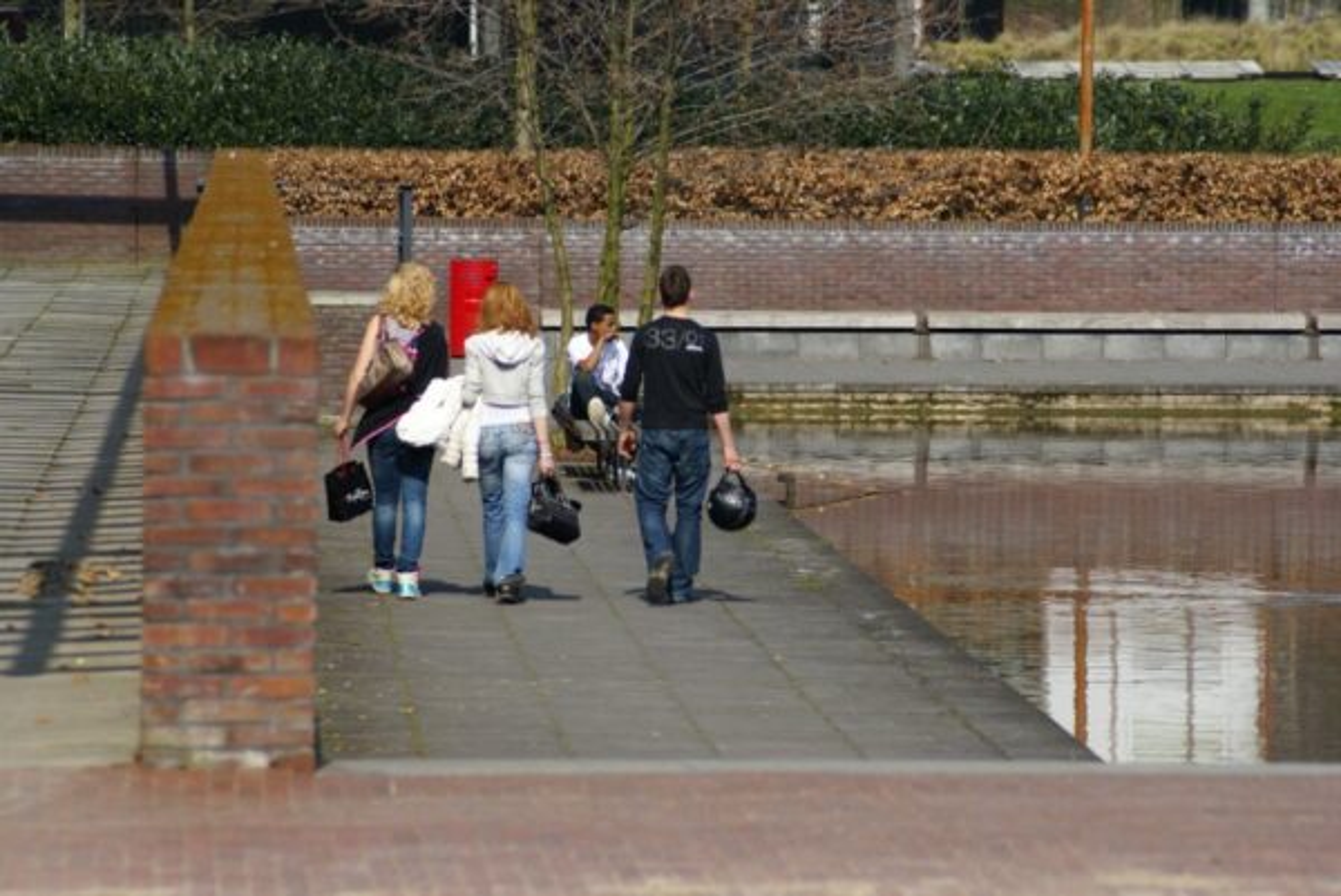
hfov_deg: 6.9
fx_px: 11183
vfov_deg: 4.6
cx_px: 670
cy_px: 448
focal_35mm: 300
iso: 100
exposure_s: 1/400
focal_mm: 200
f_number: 8
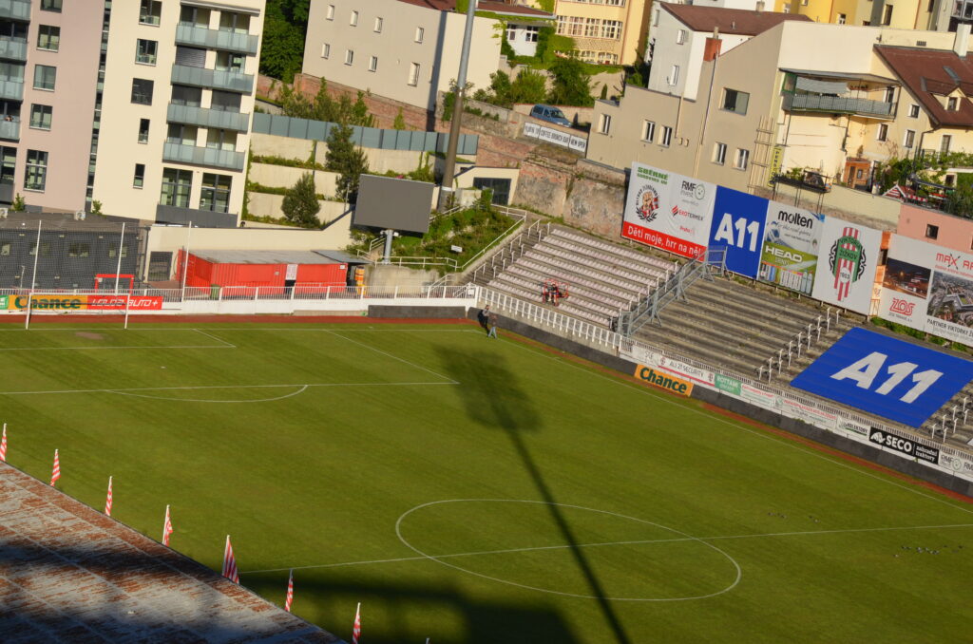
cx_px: 486
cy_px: 322
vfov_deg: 13.0
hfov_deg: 19.5
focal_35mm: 105
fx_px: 2832
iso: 400
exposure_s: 1/2000
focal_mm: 70
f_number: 7.1
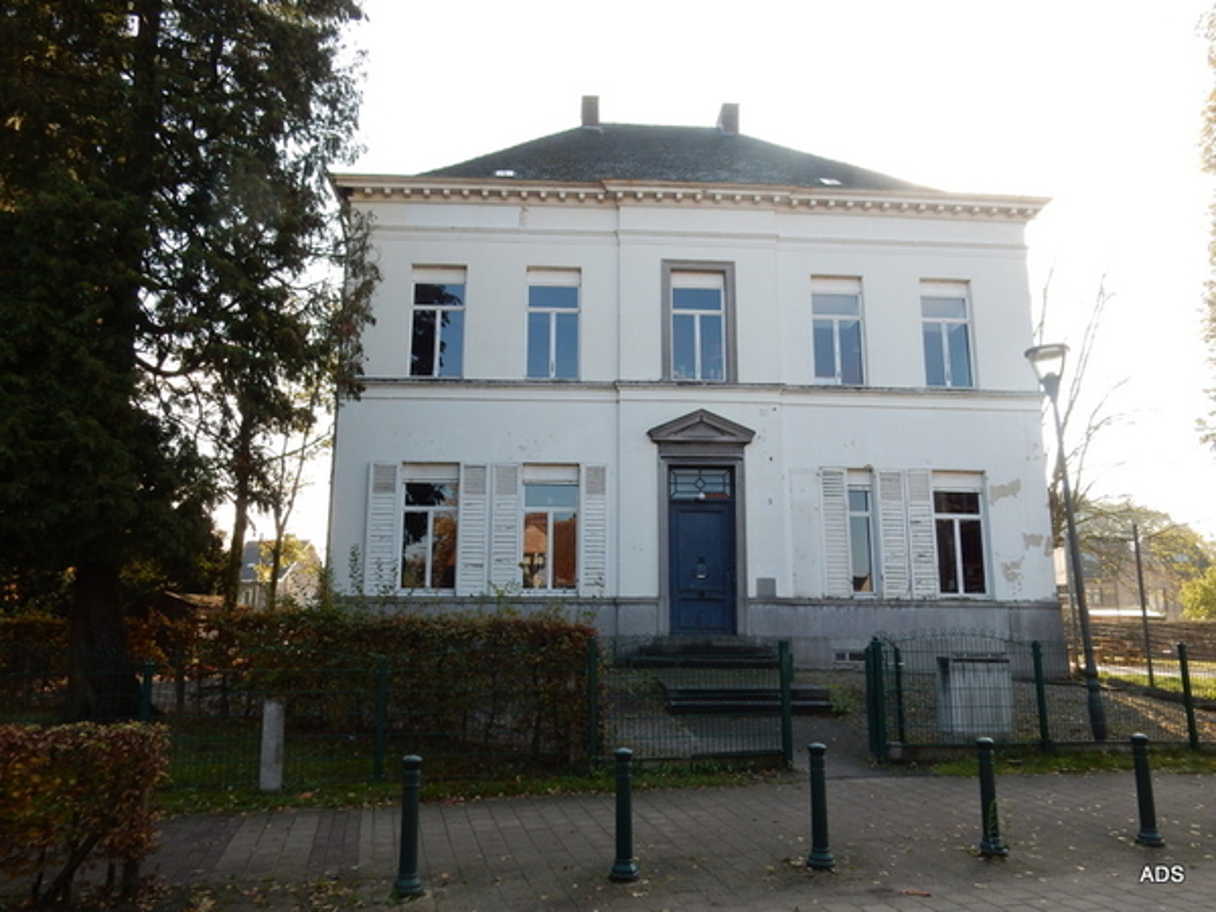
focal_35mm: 25
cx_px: 608
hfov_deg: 69.4
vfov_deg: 54.9
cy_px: 456
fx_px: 878
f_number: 3.7
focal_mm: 4.5
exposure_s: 1/250
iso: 125
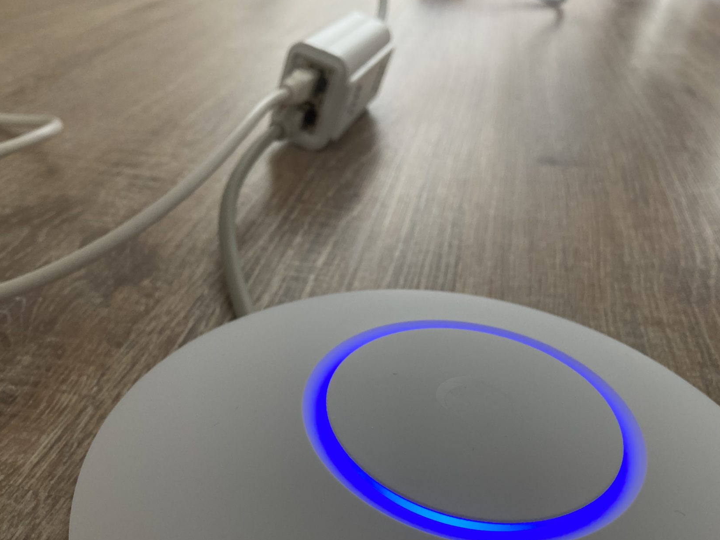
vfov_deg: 40.5
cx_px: 357
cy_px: 328
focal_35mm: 35
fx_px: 728
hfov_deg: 52.6
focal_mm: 3.99
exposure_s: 1/60
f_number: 1.8
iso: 160
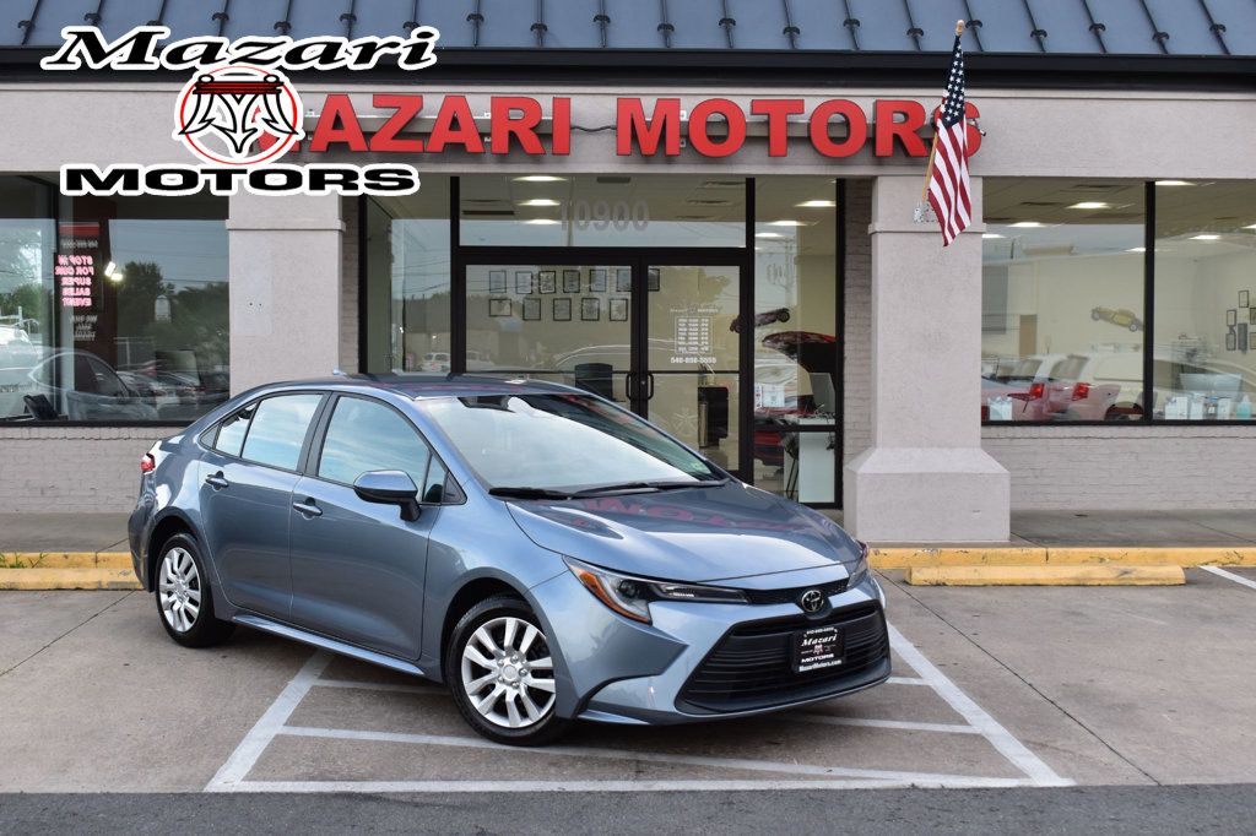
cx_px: 628
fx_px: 1622
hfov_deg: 42.3
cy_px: 418
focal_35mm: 46
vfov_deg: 28.9
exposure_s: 1/60
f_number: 8
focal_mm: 31
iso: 400
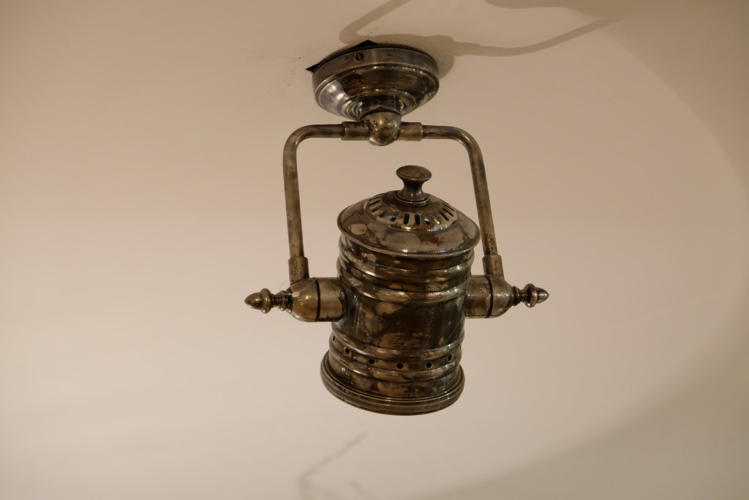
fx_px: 1644
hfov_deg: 25.7
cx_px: 374
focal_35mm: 79
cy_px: 250
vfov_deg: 17.3
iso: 3200
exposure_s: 1/40
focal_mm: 52.7
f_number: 4
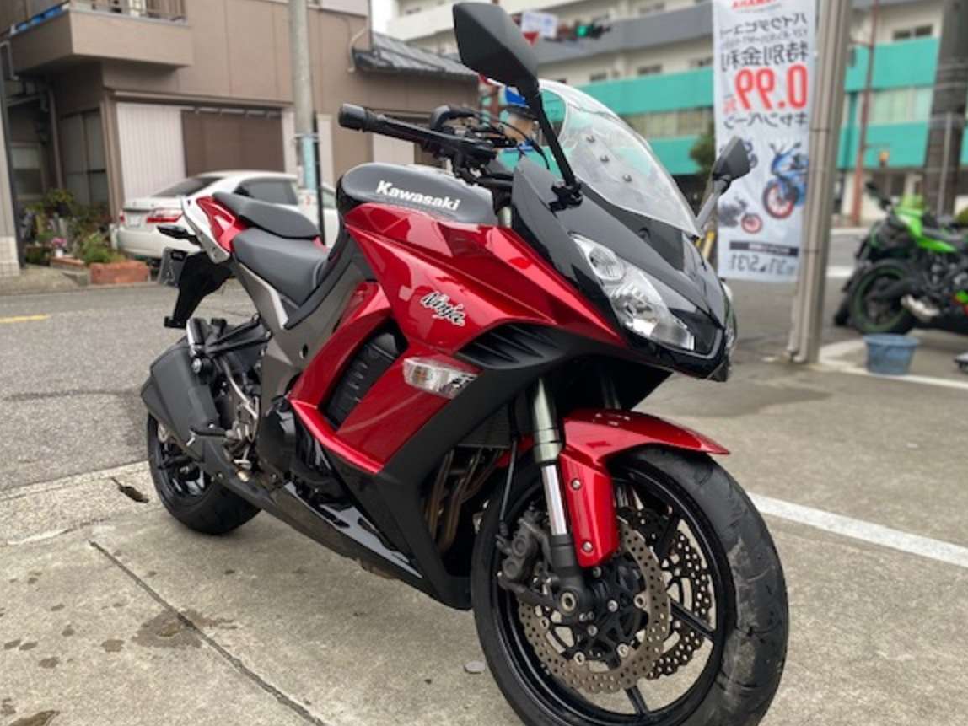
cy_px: 390
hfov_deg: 61.5
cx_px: 431
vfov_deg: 48.2
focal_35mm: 29
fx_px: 811
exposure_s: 1/121
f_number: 1.8
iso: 100
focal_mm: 4.25
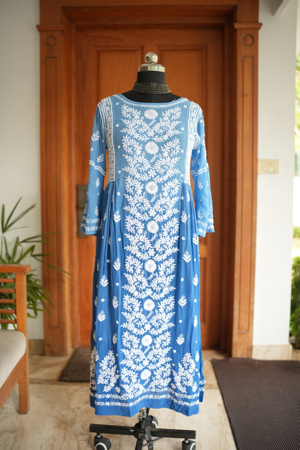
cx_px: 150
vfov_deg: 54.4
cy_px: 225
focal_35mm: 35
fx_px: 437
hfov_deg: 37.9
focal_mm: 35
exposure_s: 1/400
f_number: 1.6
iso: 250
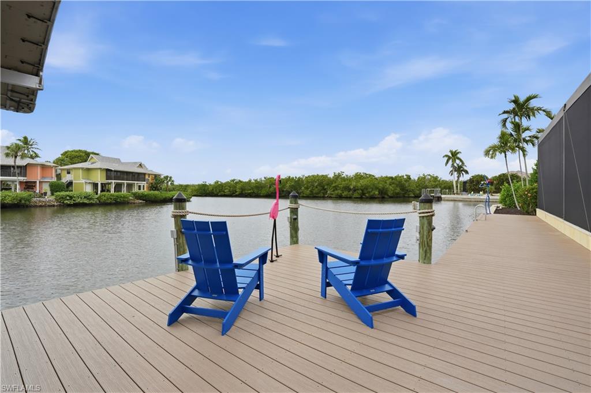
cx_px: 296
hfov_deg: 96.8
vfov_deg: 73.7
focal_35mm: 16
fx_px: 262
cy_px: 196
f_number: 9
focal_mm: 16
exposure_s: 1/4000
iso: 400
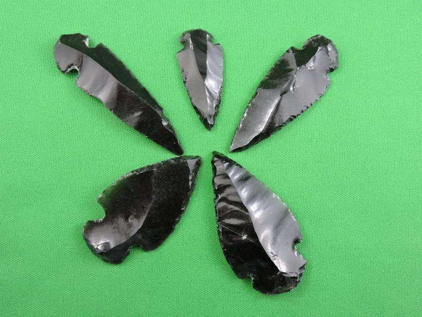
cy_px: 158
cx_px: 211
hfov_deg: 55.3
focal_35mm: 33
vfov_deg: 43.0
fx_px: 402
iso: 800
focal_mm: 5.9
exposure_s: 1/100
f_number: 3.6
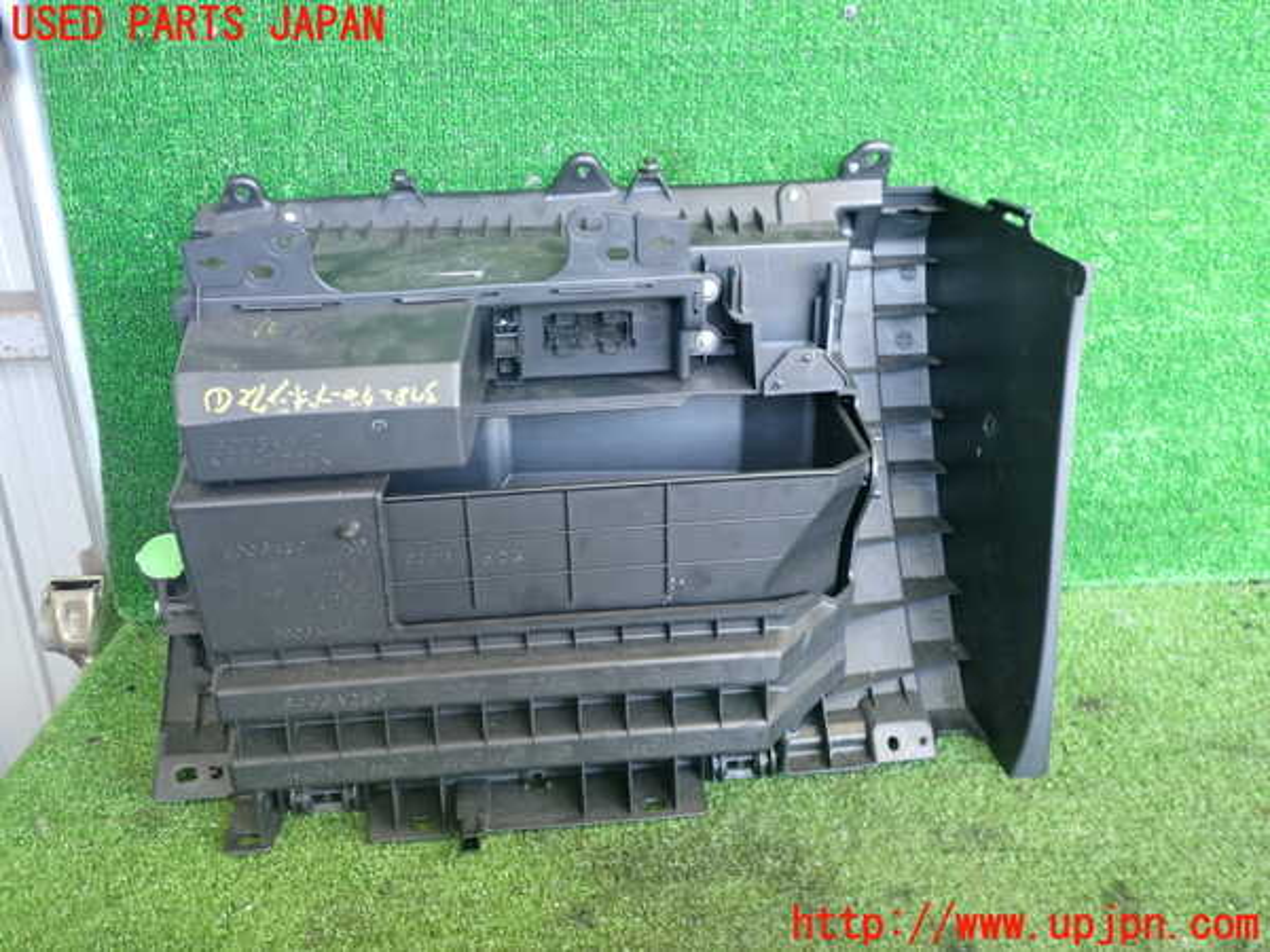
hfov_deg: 60.0
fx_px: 1101
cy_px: 476
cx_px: 635
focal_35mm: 30
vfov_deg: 46.8
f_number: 2.3
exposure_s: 1/30
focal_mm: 5.4
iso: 250
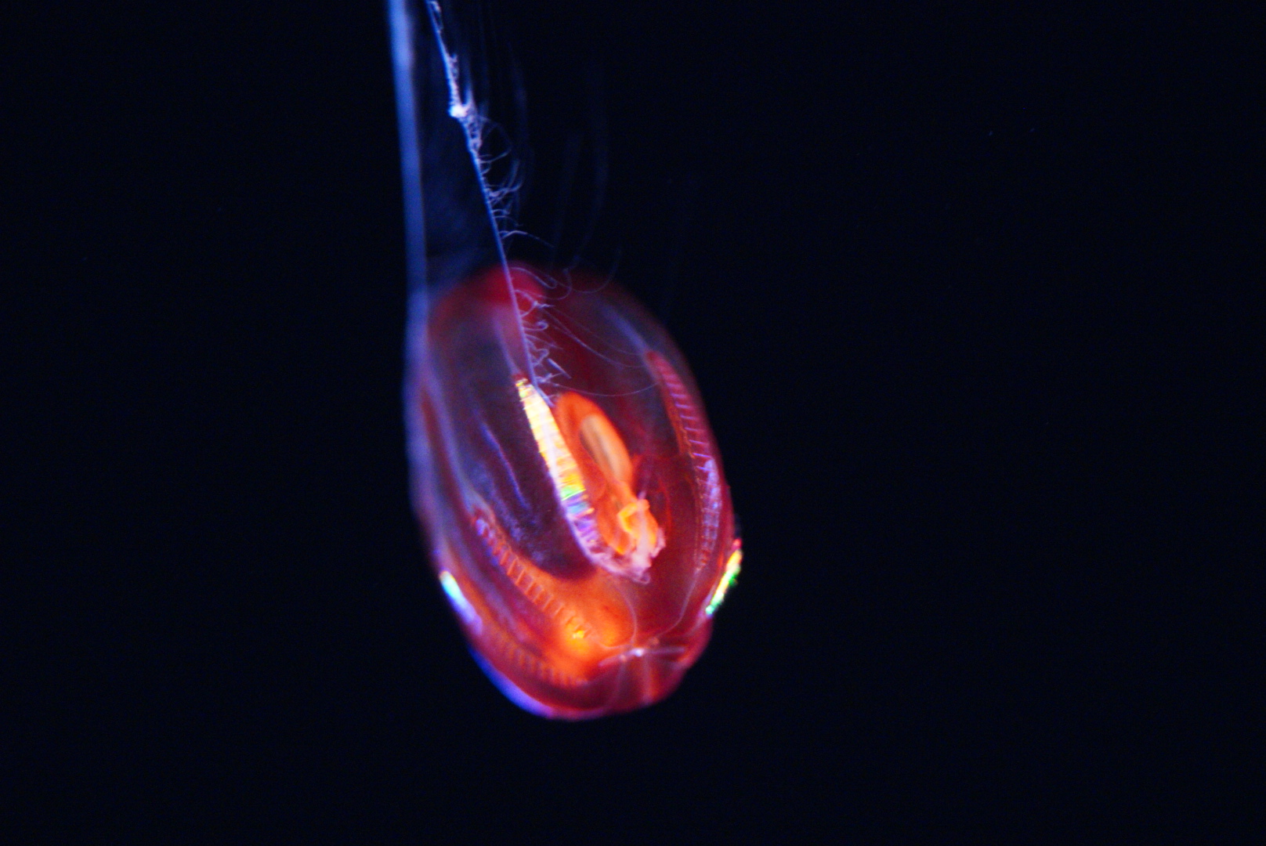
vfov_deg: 10.2
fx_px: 4751
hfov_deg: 15.2
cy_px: 423
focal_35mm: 135
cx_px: 633
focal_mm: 90
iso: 6400
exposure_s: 1/60
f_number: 2.8
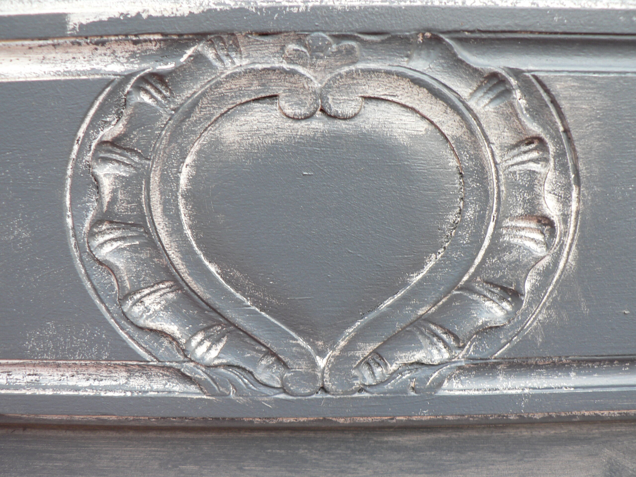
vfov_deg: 39.7
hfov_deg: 51.4
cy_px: 238
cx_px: 318
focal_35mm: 36
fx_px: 661
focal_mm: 6
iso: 80
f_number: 2.8
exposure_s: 1/100
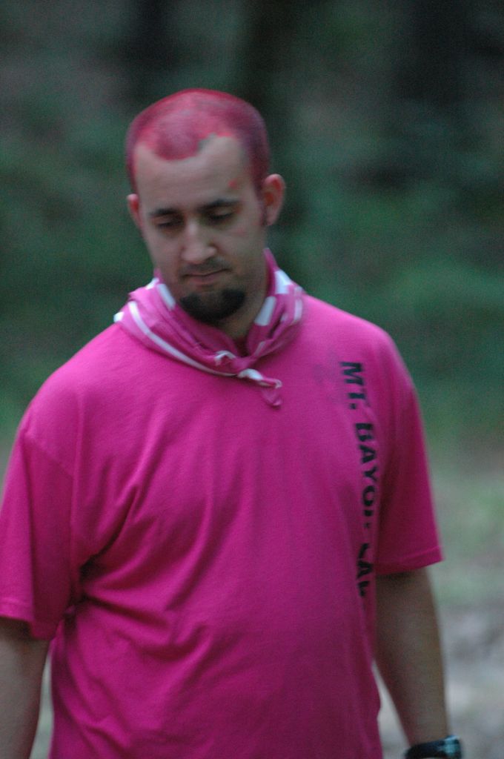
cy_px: 380
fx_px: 6317
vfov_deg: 6.9
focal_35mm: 300
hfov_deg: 4.6
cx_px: 252
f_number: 2.8
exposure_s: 1/25
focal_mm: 200
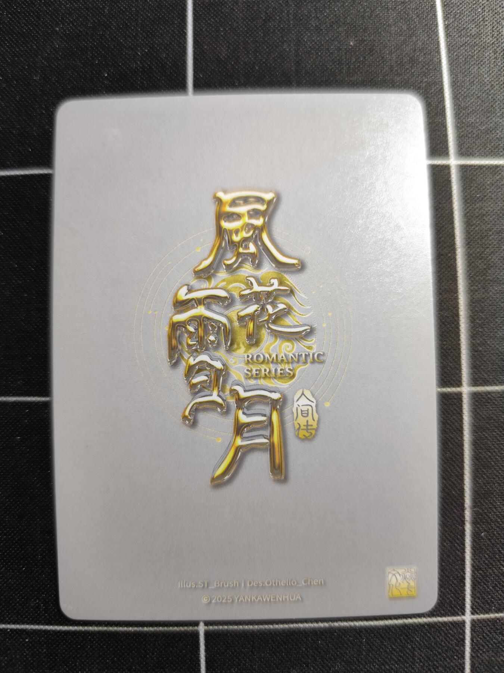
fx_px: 446
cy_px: 336
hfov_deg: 58.9
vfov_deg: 73.9
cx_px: 252
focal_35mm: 23
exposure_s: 1/100
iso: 500
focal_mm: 6.14
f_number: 1.65
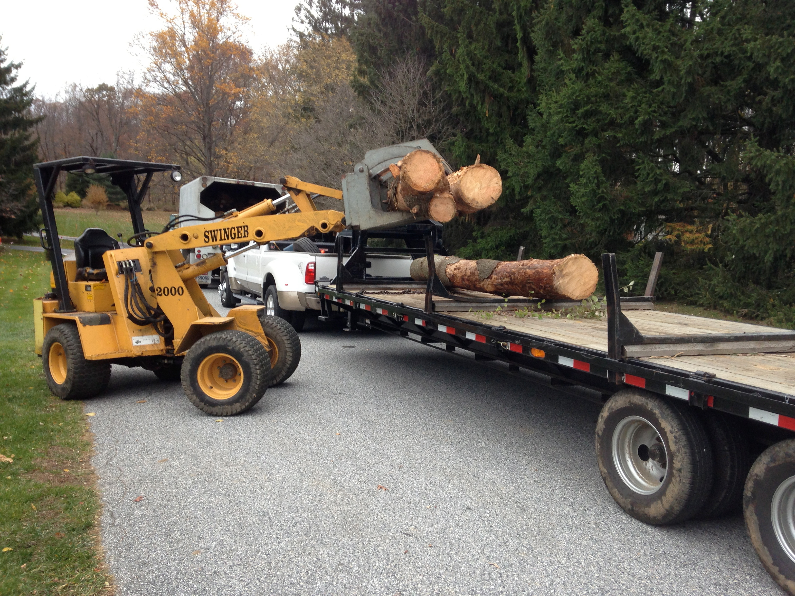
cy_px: 298
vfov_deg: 42.9
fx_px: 758
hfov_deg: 55.4
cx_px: 398
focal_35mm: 33
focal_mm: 4.13
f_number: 2.4
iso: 80
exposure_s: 1/120
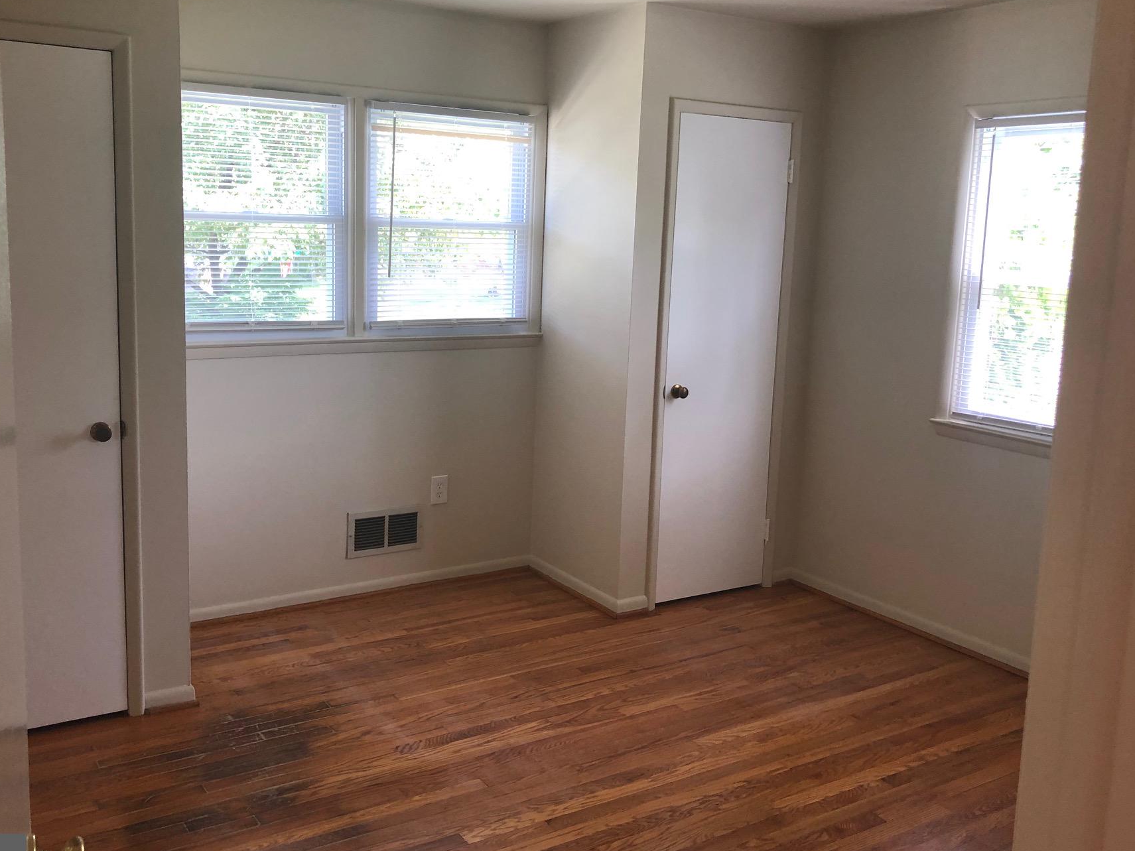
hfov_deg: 55.3
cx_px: 532
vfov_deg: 42.9
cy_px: 386
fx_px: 1082
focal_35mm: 33
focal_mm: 3.99
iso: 20
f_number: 1.8
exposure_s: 1/40
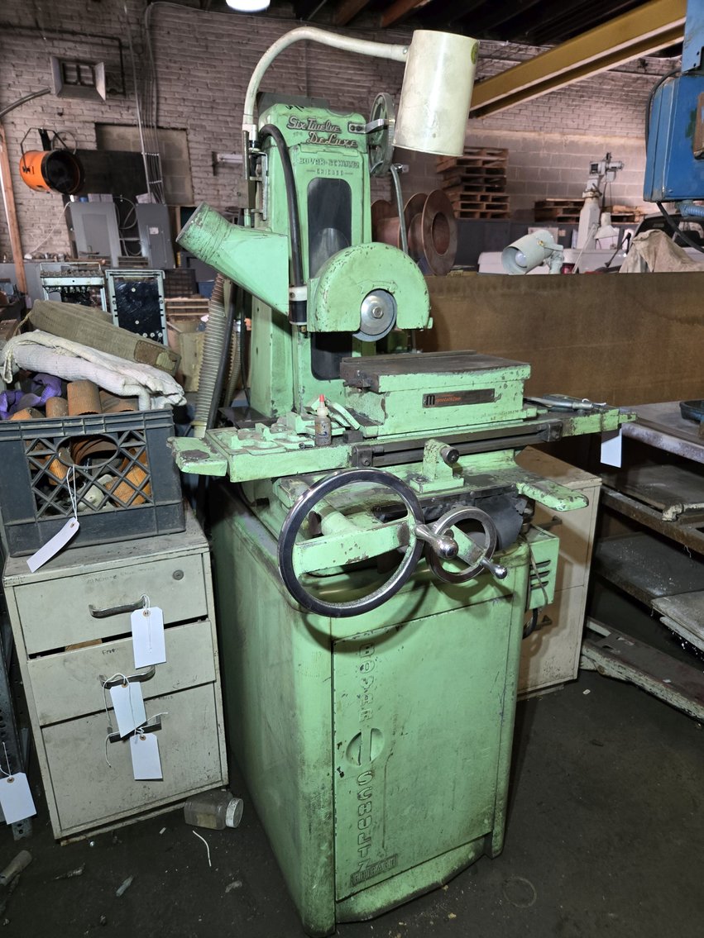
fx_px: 624
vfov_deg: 73.9
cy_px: 469
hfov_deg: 58.9
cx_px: 352
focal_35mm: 23
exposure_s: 1/61.3
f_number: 1.8
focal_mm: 5.4
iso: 320
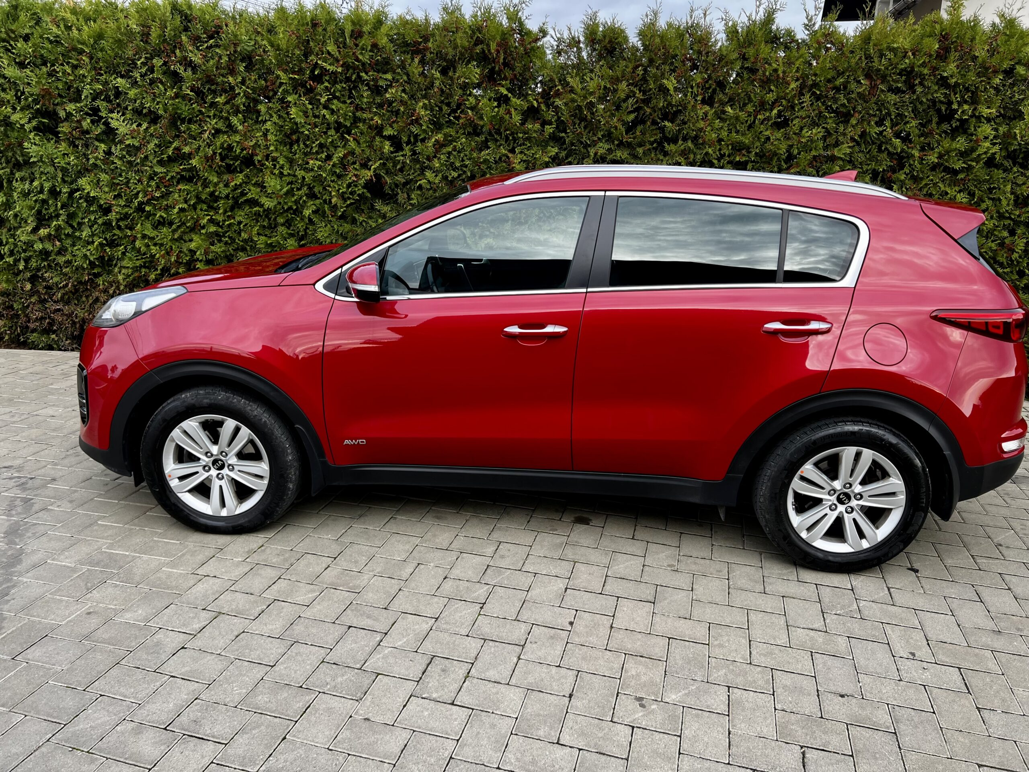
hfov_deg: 67.3
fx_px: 773
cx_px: 514
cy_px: 386
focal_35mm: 26
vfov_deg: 53.1
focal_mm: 5.7
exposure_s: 1/181
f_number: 1.5
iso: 40
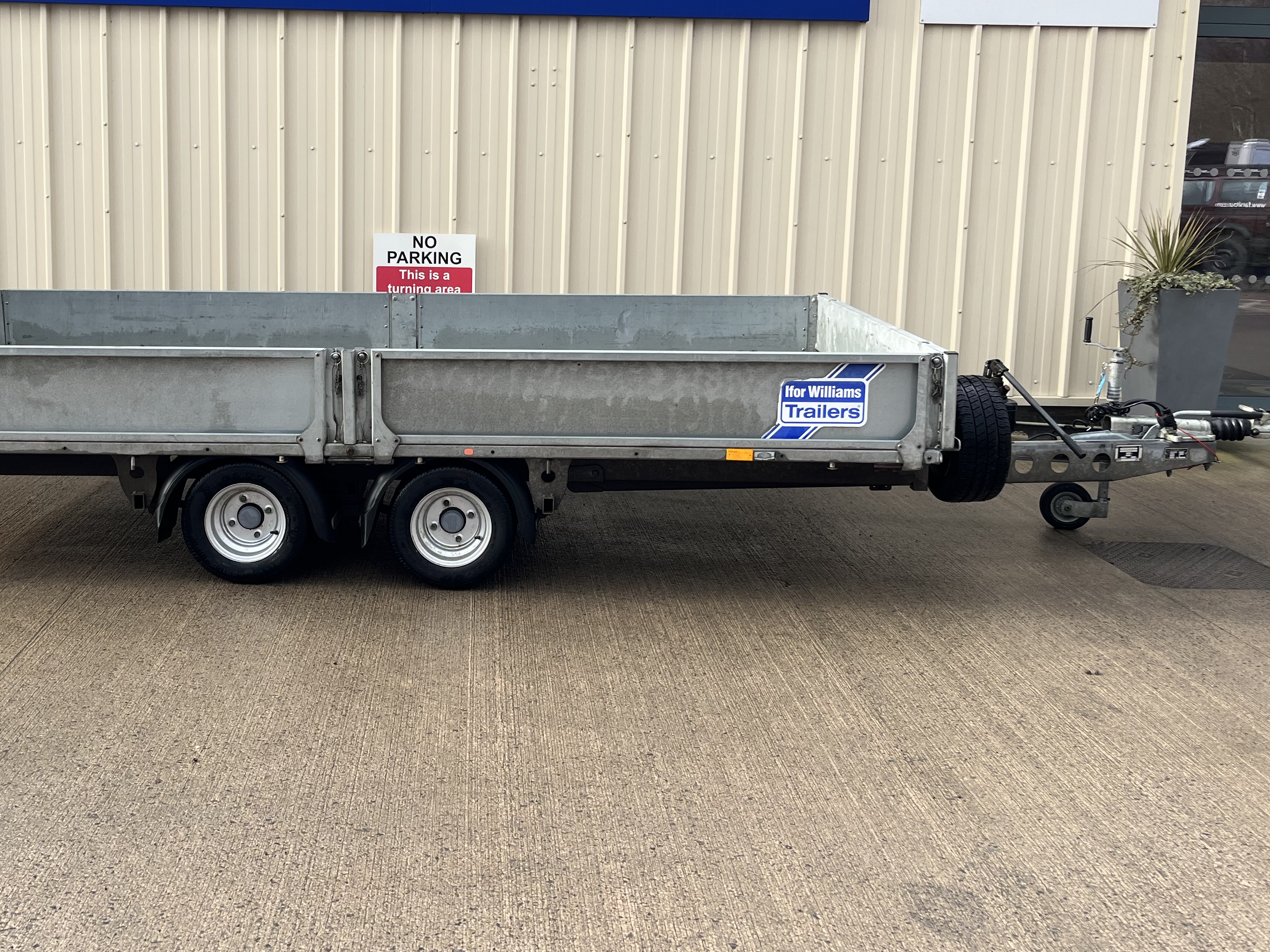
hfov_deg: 50.8
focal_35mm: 36
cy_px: 350
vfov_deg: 39.4
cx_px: 468
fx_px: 1321
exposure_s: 1/550
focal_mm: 5.1
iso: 50
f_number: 1.6
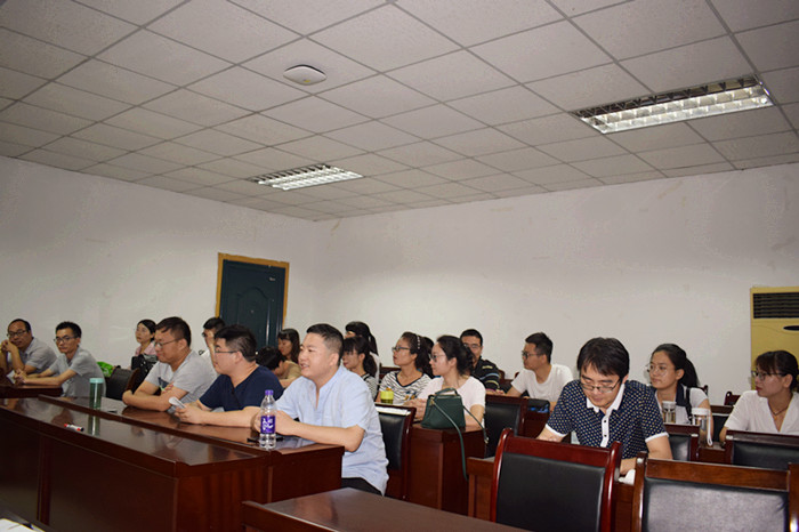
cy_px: 266
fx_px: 665
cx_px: 400
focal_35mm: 30
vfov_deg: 43.6
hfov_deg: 62.0
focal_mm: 20
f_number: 3.5
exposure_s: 1/60
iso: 1000
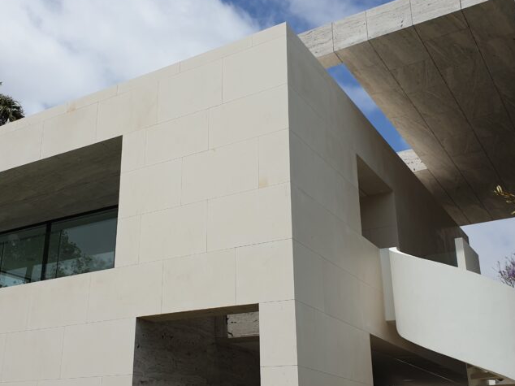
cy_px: 222
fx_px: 625
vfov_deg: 34.3
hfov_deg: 44.5
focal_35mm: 42
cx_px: 194
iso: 50
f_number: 2.4
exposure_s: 1/3067
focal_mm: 4.3
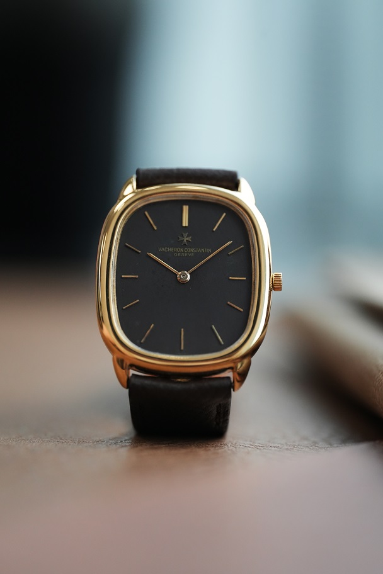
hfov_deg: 13.0
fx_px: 1675
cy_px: 287
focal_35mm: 105
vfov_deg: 19.5
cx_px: 192
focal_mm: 105
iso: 3200
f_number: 3.5
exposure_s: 1/250
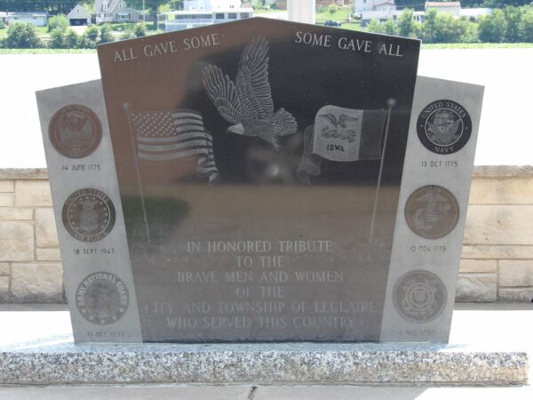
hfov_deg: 13.8
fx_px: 2202
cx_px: 266
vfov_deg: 10.4
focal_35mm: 143
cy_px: 200
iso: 100
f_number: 4.3
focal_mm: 25.6
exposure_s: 1/131
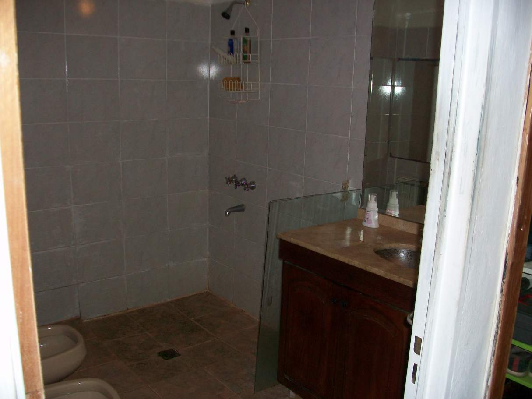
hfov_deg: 54.0
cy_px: 200
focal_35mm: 34
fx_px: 522
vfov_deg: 41.8
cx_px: 266
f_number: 2.8
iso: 120
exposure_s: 1/60
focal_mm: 5.7
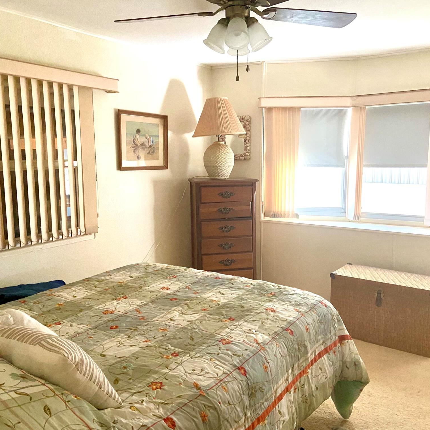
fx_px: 436
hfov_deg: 52.5
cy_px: 215
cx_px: 220
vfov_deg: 52.5
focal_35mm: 31
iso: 500
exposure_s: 1/60
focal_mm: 4.25
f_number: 1.8
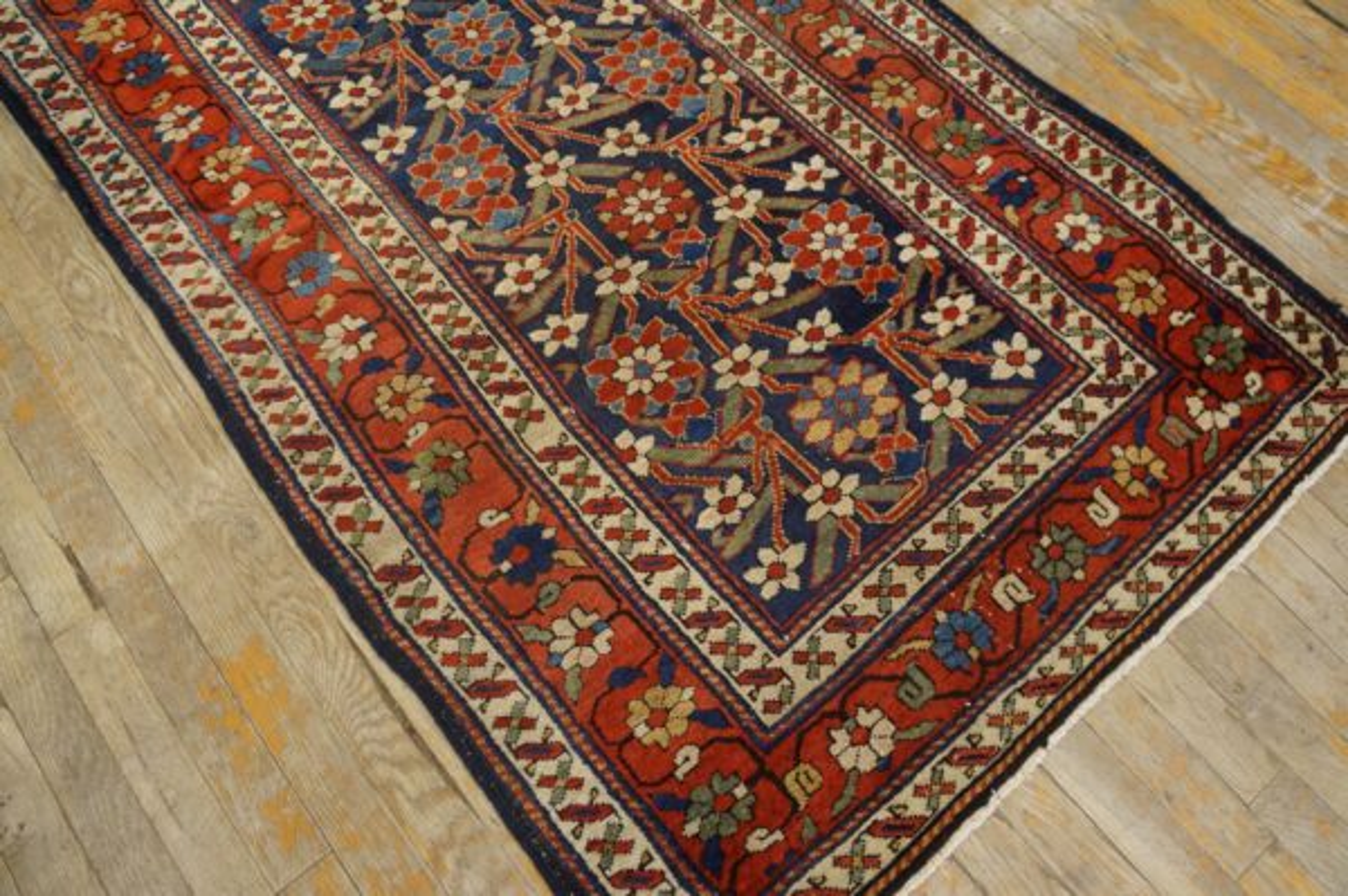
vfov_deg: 47.9
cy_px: 448
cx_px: 674
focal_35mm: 27
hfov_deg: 67.4
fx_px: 1010
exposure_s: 1/60
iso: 1000
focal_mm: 18
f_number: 4
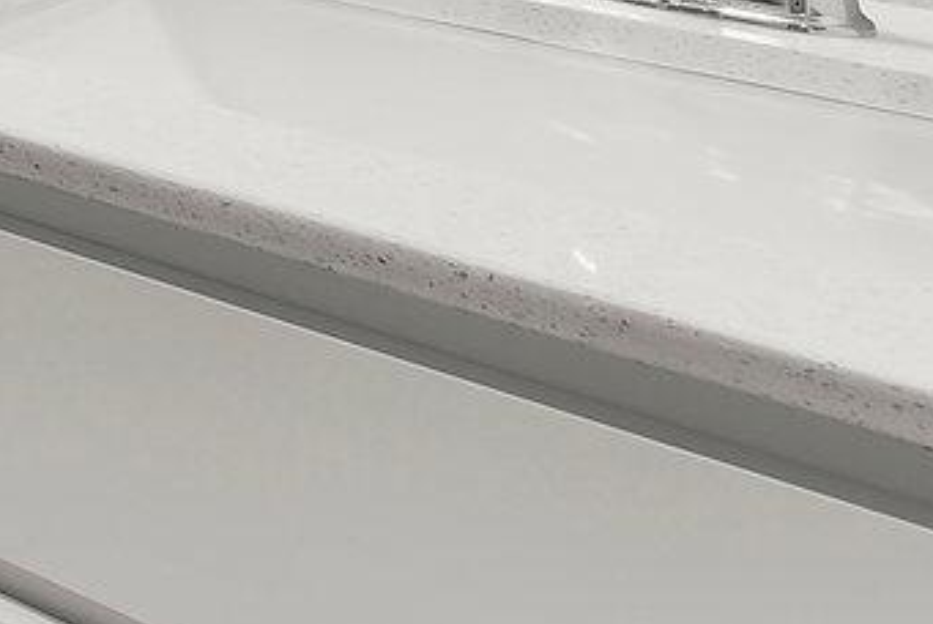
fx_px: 1868
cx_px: -1010
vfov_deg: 15.5
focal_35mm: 72
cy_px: -591
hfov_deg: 17.7
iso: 400
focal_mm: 12
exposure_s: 1/4
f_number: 9
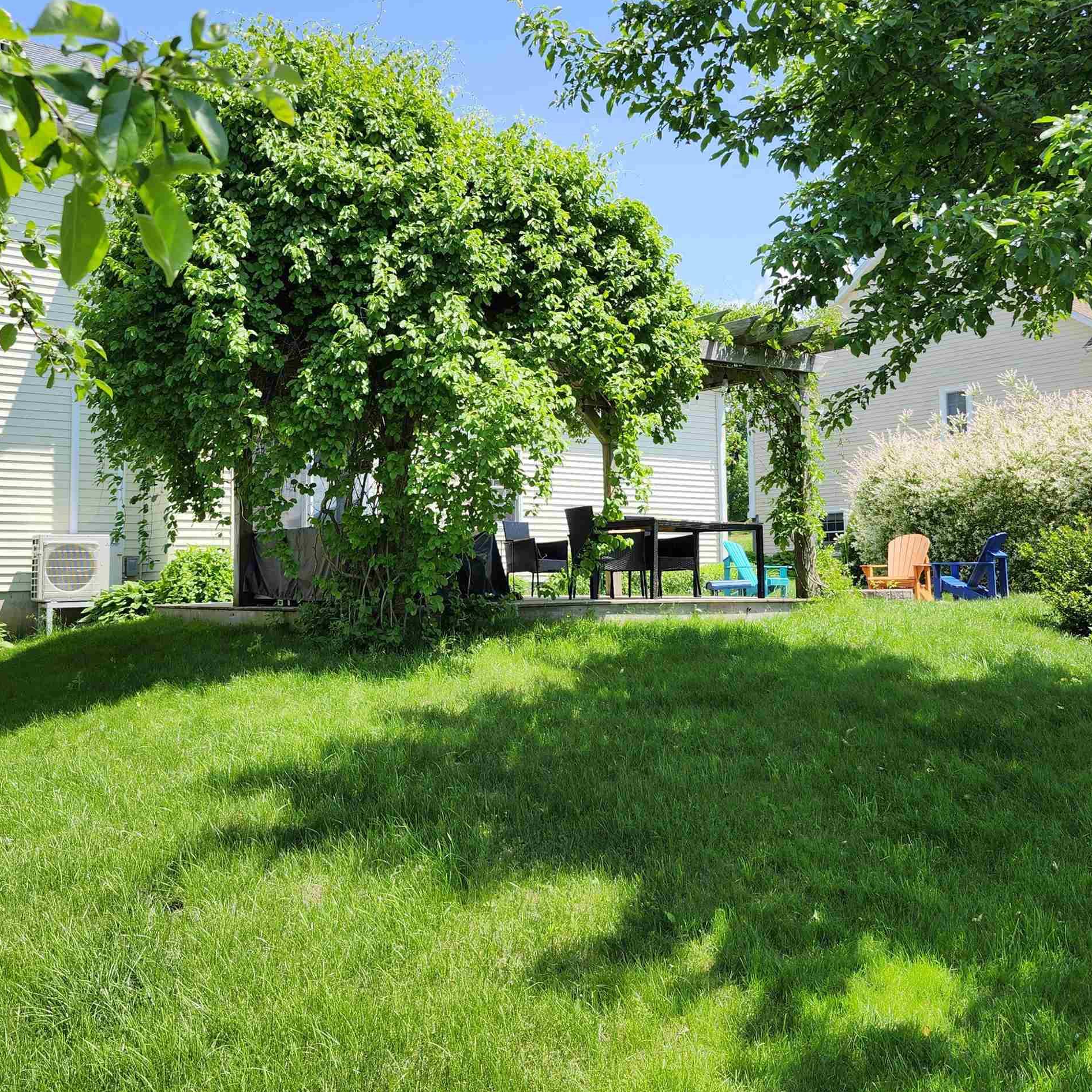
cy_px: 460
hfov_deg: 49.7
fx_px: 1178
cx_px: 488
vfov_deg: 49.6
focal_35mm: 33
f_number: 1.8
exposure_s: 1/981
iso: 25
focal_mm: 5.54
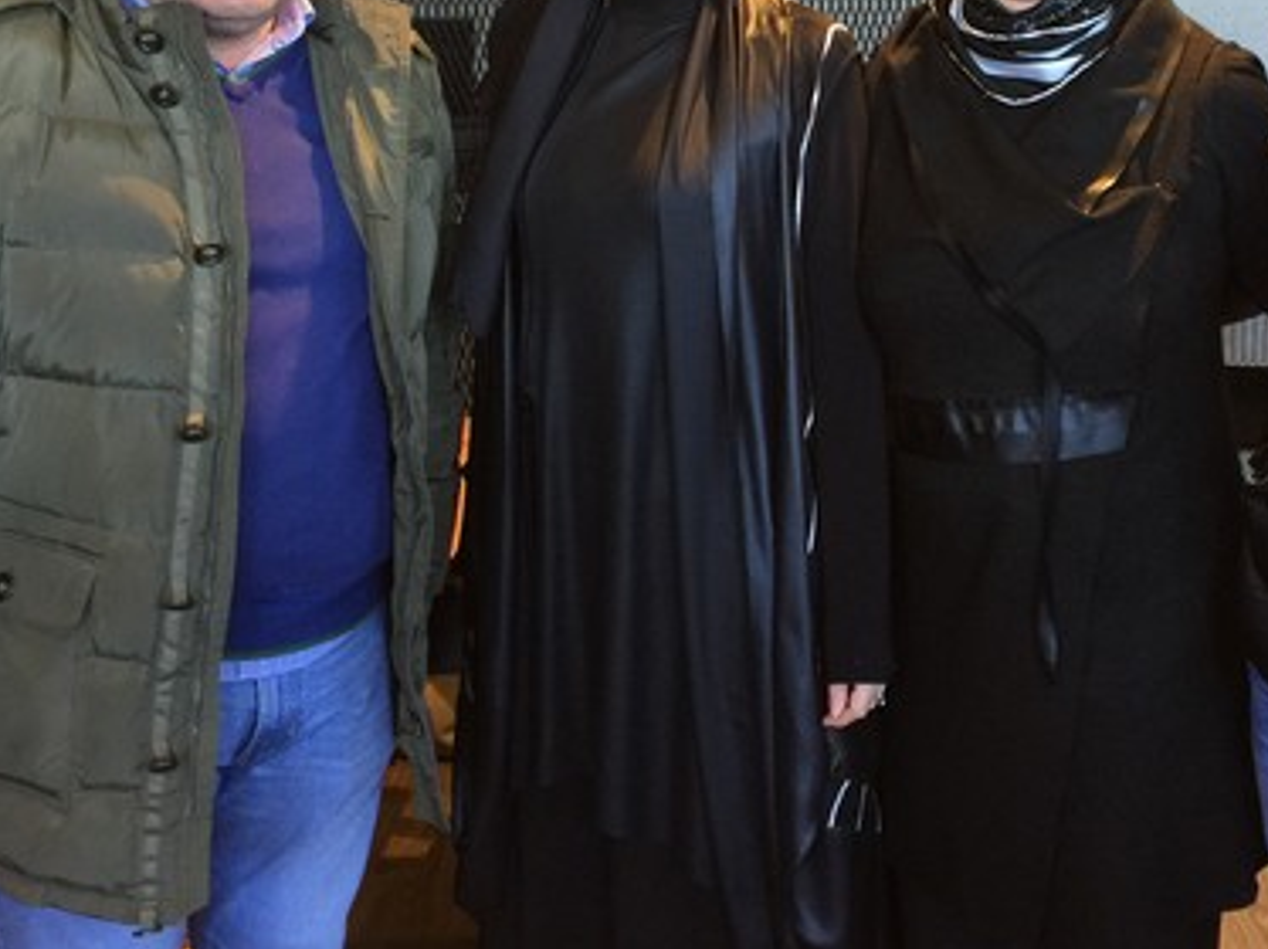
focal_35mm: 52
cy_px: 315
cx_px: 851
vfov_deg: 27.8
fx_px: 1904
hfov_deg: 36.4
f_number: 2.2
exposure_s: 1/33
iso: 64
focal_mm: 4.15
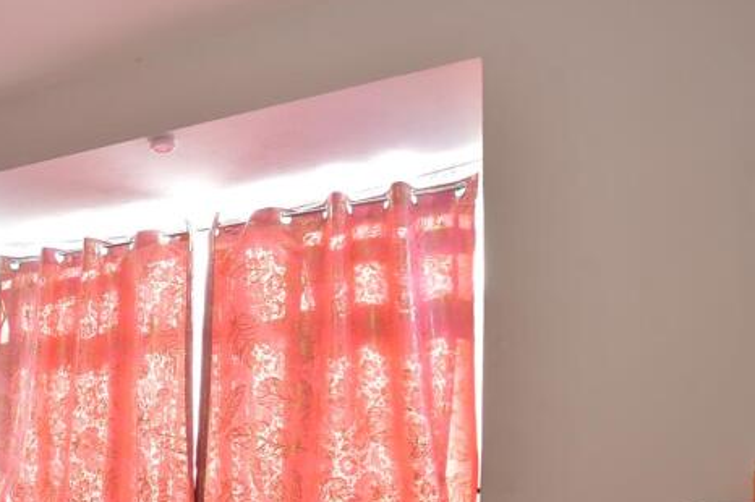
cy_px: 467
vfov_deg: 36.9
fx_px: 692
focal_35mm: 33
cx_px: 44
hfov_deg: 49.4
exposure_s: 1/2
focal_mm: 10
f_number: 8
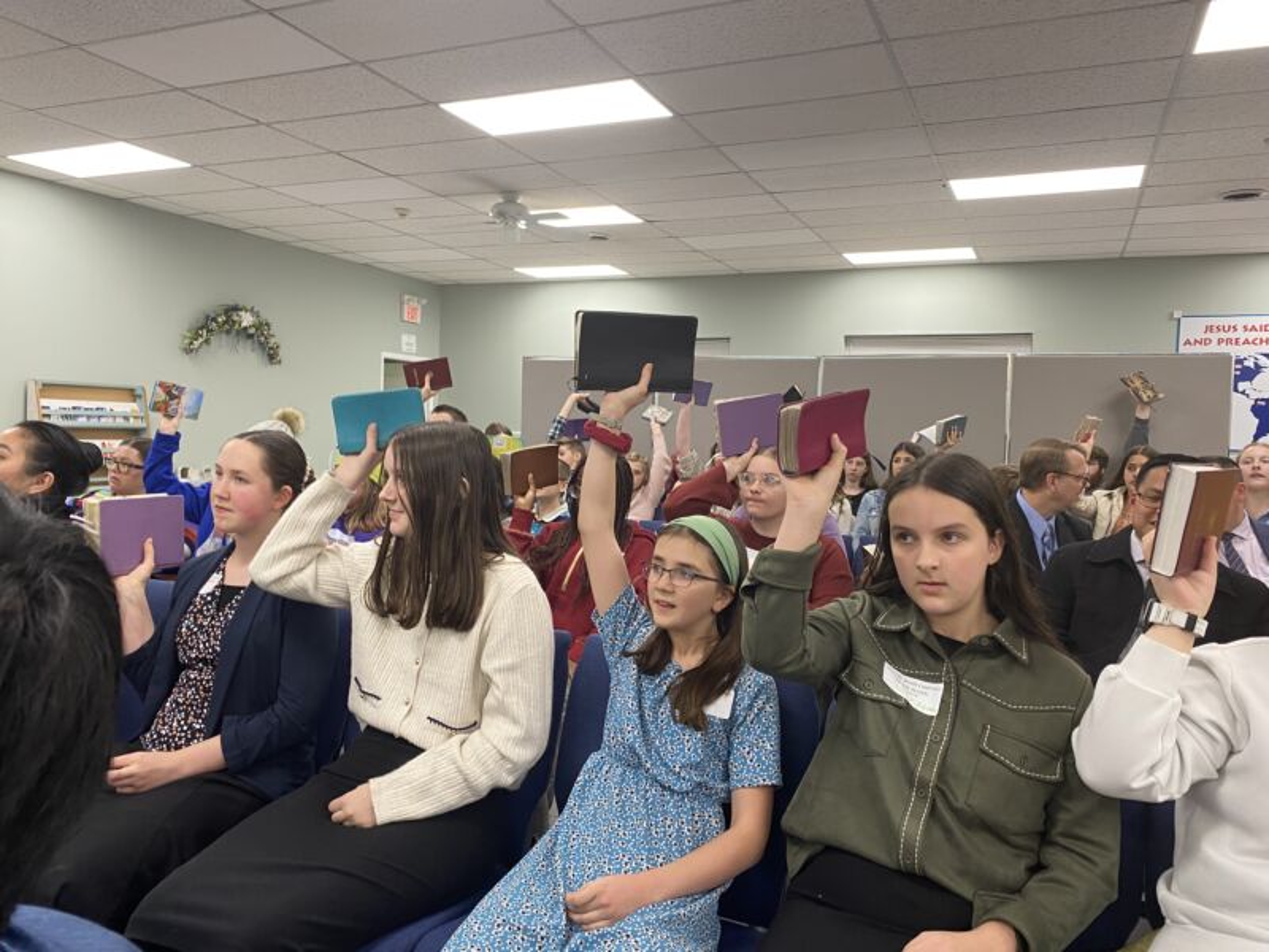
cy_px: 476
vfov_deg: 53.1
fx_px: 953
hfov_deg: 67.3
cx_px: 634
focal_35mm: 26
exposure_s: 1/60
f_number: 1.8
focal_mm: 4.25
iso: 80
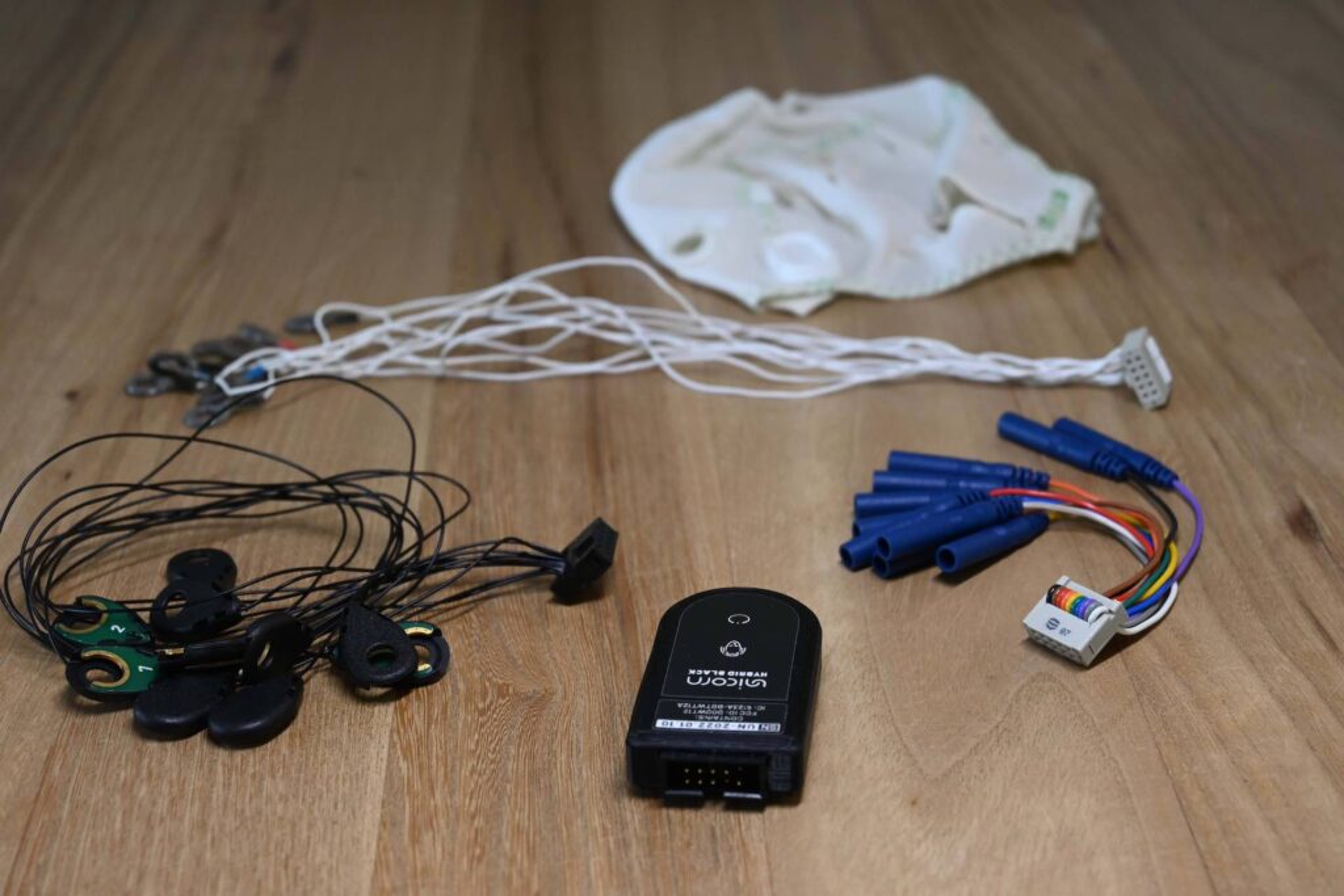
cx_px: 672
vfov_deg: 21.6
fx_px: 2352
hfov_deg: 31.9
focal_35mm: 63
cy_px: 448
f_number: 5.6
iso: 800
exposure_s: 1/60
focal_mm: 42
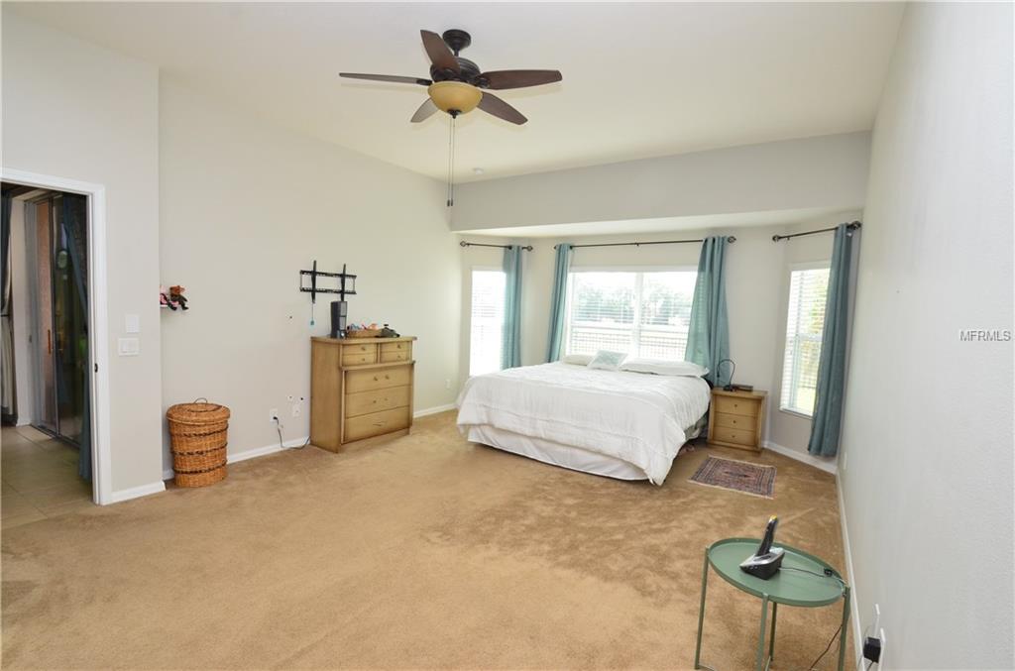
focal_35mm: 16
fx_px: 464
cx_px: 508
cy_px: 336
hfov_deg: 95.1
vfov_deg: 71.7
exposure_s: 1/80
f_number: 8
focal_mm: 11
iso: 800
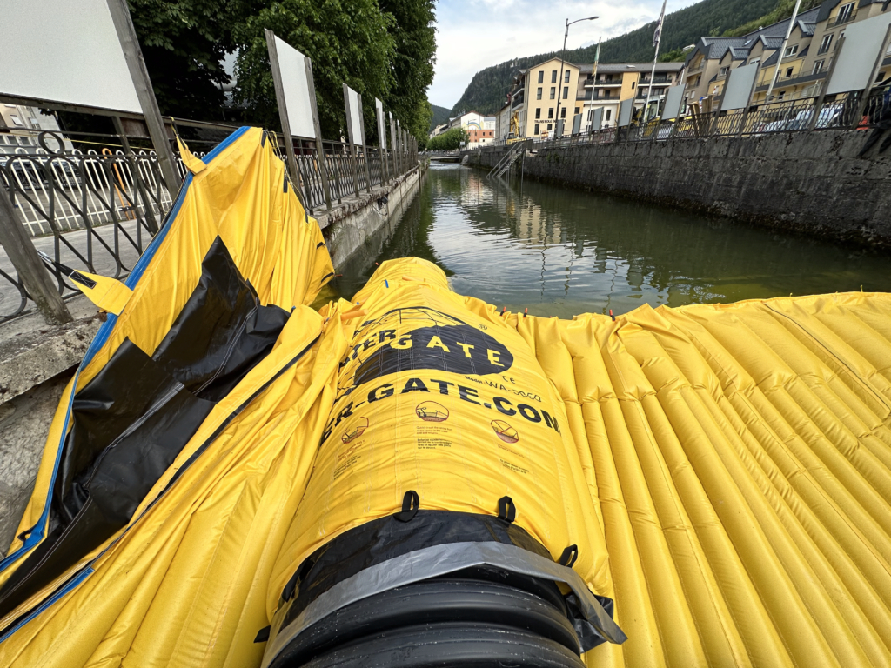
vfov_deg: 85.7
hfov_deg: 102.1
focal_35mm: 14
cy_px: 334
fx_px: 360
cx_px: 446
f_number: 2.2
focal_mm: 2.22
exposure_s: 1/670
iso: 40
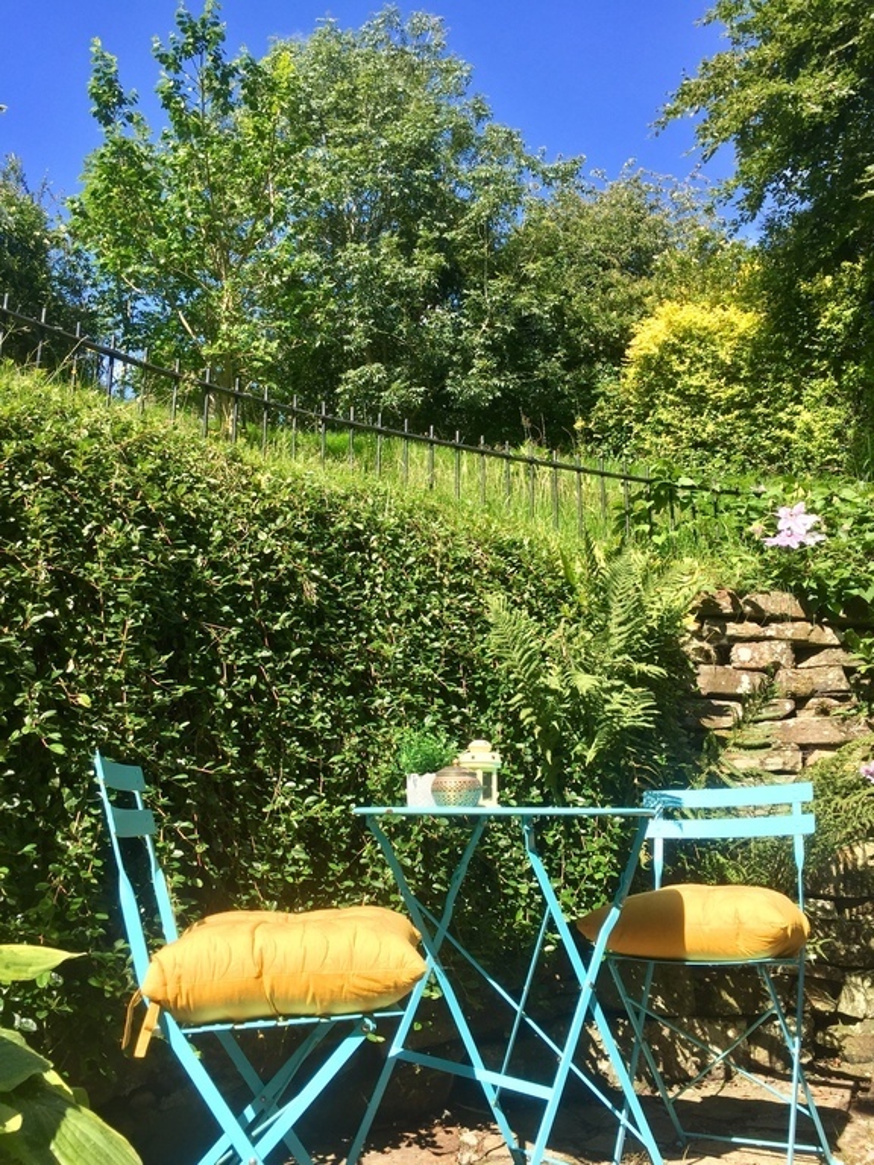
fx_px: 976
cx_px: 437
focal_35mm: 29
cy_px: 582
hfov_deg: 48.2
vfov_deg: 61.7
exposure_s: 1/879
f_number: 2.2
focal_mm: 4.15
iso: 32
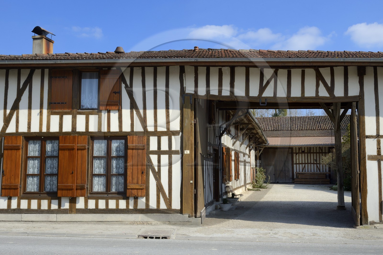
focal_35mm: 34
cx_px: 192
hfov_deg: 55.8
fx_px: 362
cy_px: 128
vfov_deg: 38.9
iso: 200
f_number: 16
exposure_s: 1/125
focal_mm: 34
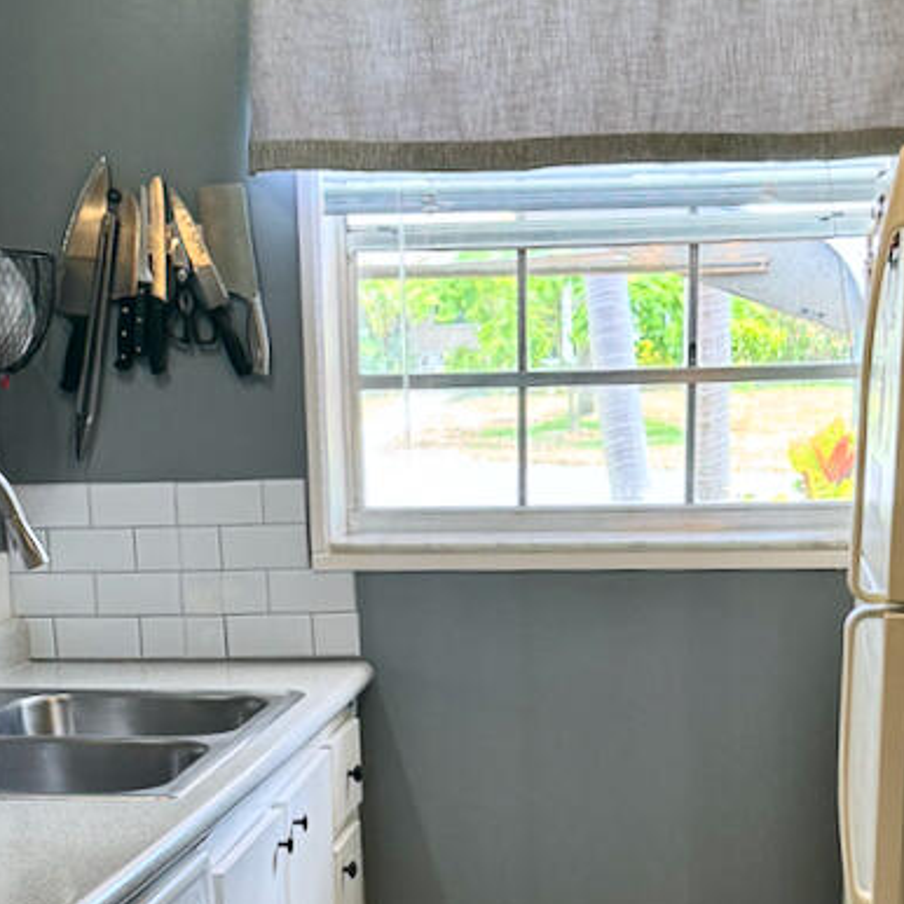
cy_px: 869
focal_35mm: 75
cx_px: 459
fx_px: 2216
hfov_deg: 23.1
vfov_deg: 22.3
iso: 160
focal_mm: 6.76
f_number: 1.78
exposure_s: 1/60
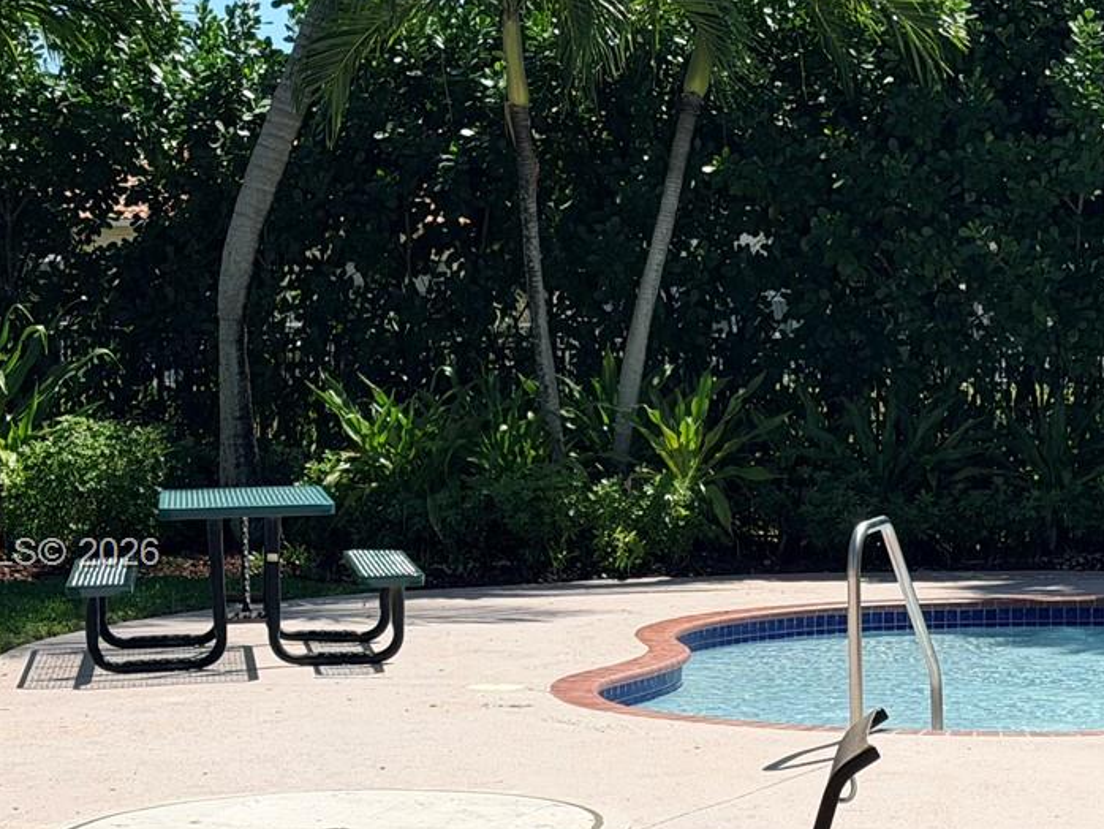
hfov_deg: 17.7
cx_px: 933
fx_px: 3509
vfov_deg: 13.4
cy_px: 555
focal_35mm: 110
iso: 64
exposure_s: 1/6536
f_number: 1.78
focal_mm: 6.76
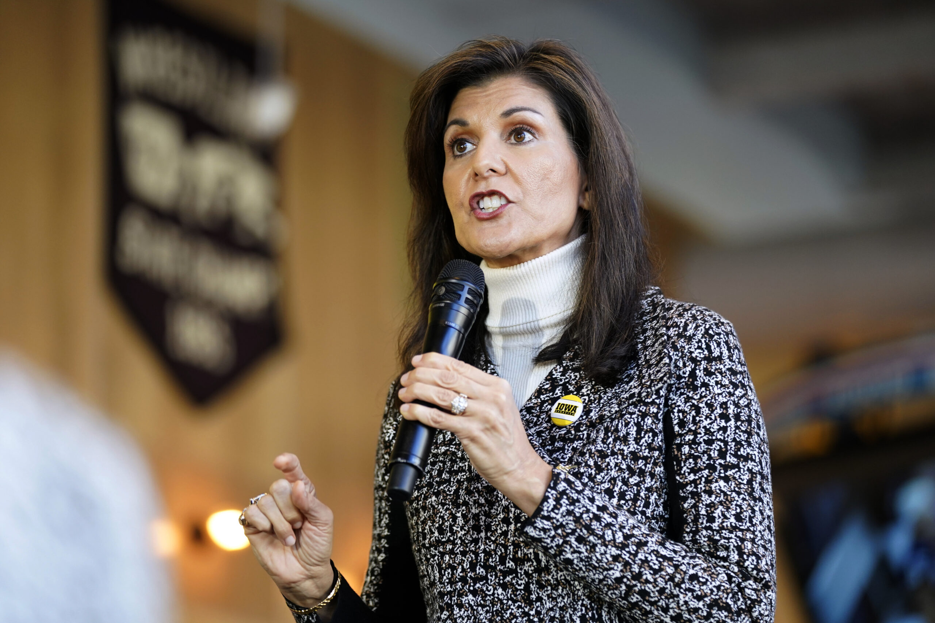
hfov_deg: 15.9
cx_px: 468
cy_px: 312
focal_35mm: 129
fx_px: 3350
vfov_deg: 10.6
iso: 1250
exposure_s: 1/400
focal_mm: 129
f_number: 2.8
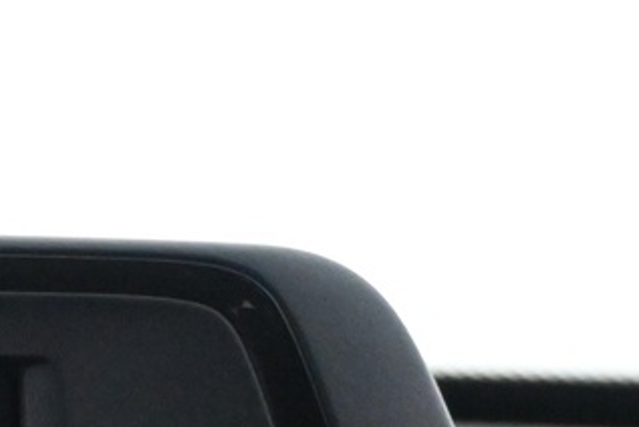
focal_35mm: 299
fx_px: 5304
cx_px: -863
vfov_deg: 4.5
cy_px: 1078
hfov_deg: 6.6
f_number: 5.6
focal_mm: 39
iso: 5600
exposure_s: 1/60
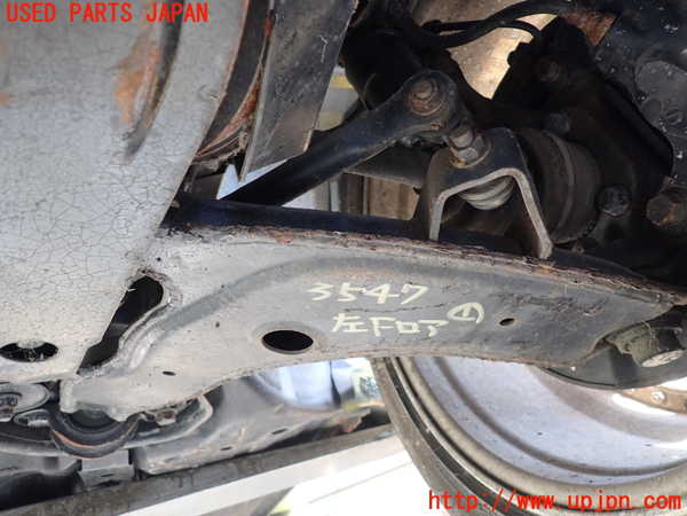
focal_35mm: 25
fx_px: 496
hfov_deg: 69.4
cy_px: 258
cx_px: 344
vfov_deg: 54.9
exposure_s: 1/60
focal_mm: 4.5
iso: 200
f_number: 2
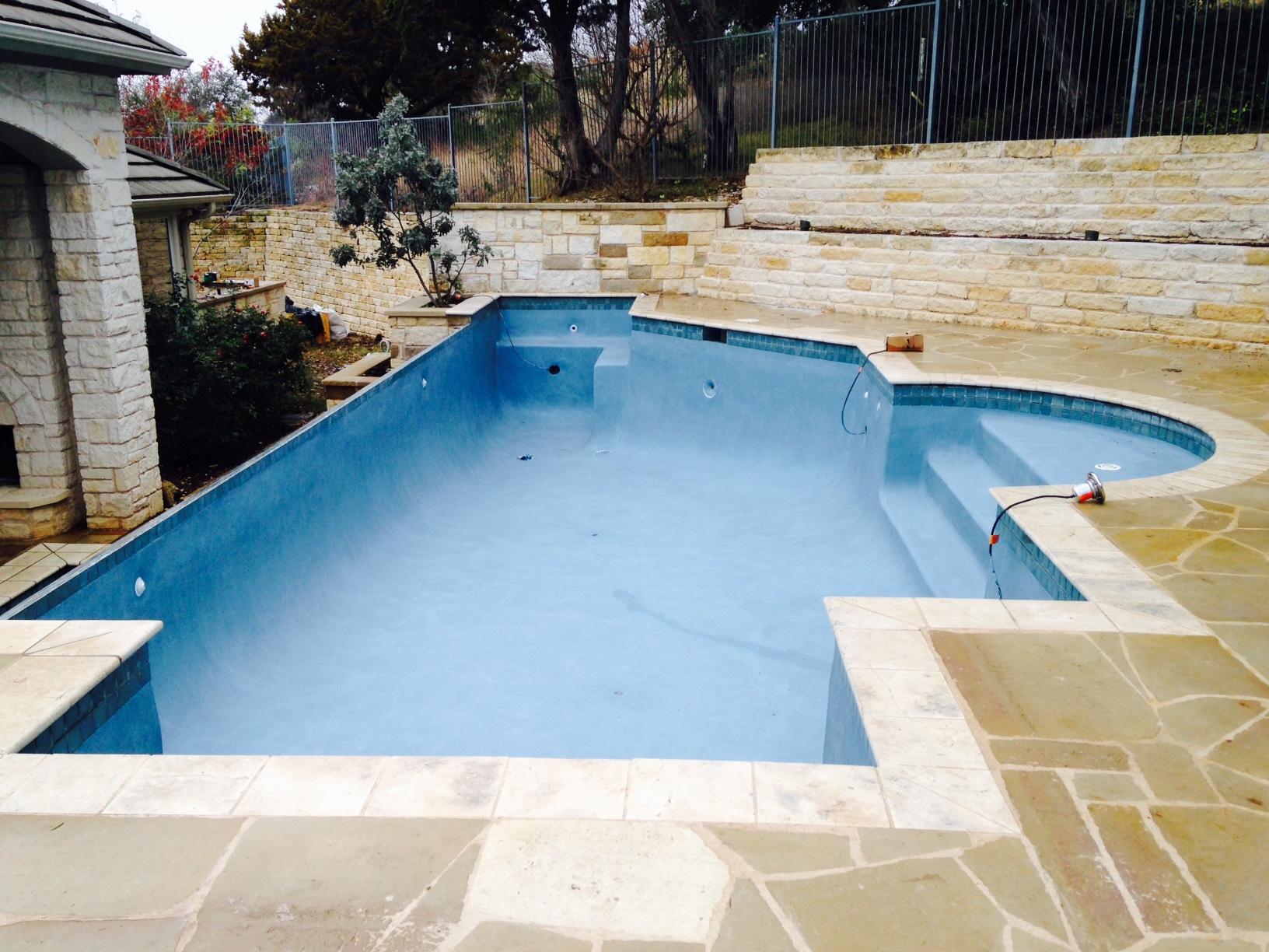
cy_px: 476
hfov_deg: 55.4
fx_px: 1210
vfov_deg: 42.9
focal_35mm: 33
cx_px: 634
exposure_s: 1/354
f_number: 2.4
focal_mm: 4.12
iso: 50
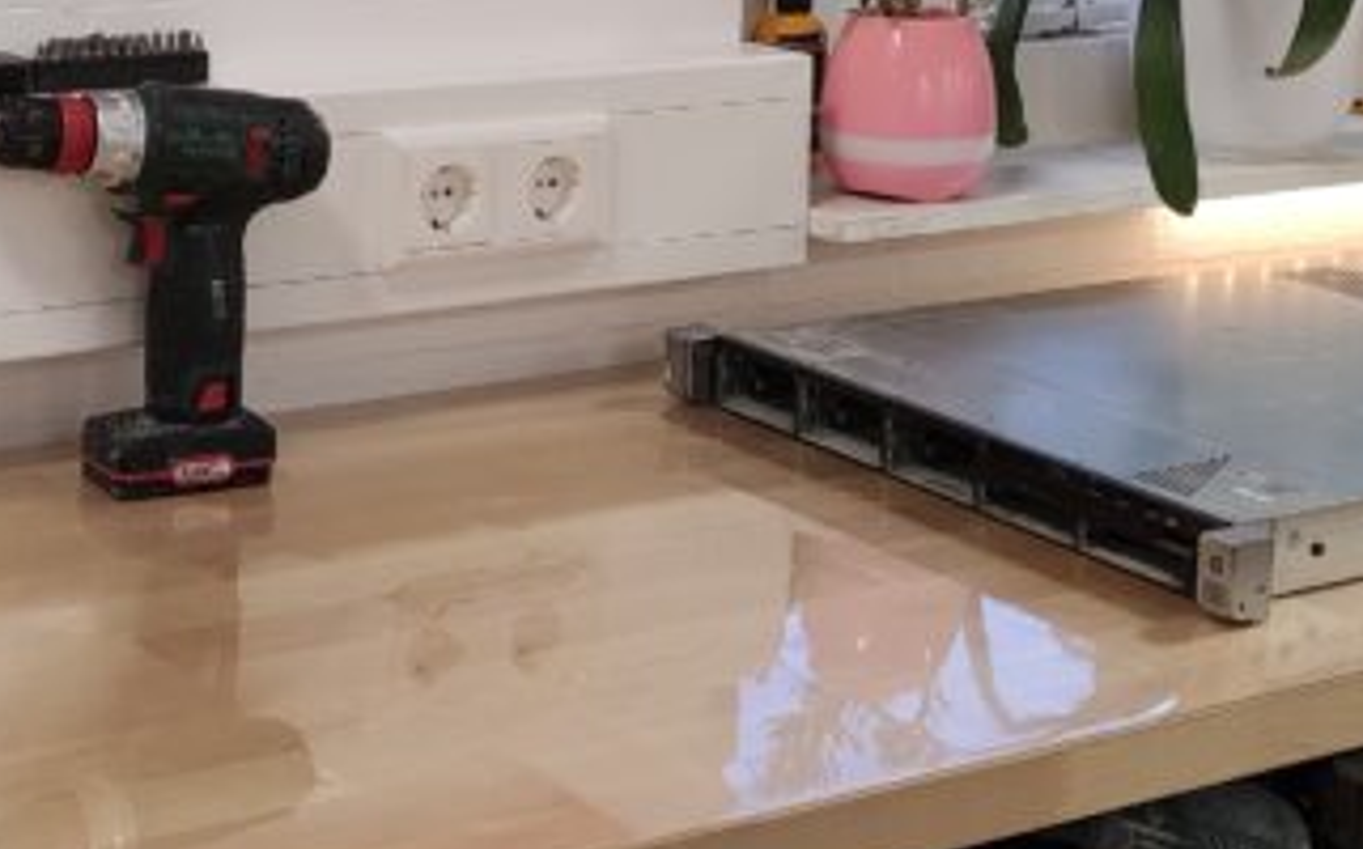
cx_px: 790
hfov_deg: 23.5
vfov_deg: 14.7
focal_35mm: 88
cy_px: 191
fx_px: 3266
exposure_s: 1/50
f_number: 1.75
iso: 339
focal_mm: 4.77
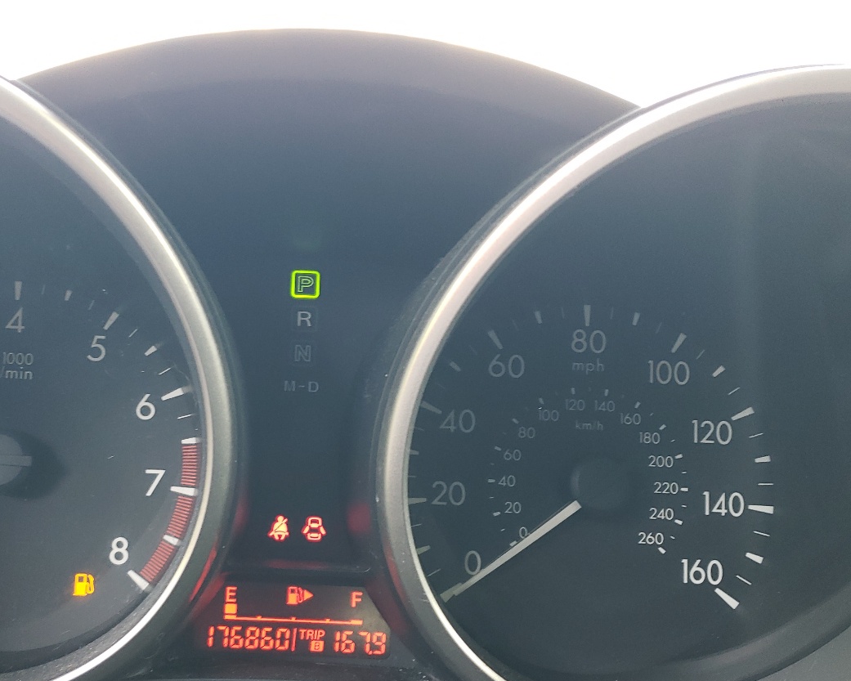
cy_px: 444
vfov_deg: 37.9
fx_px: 982
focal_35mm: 39
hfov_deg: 46.3
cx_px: 301
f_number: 1.5
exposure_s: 1/50
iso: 85
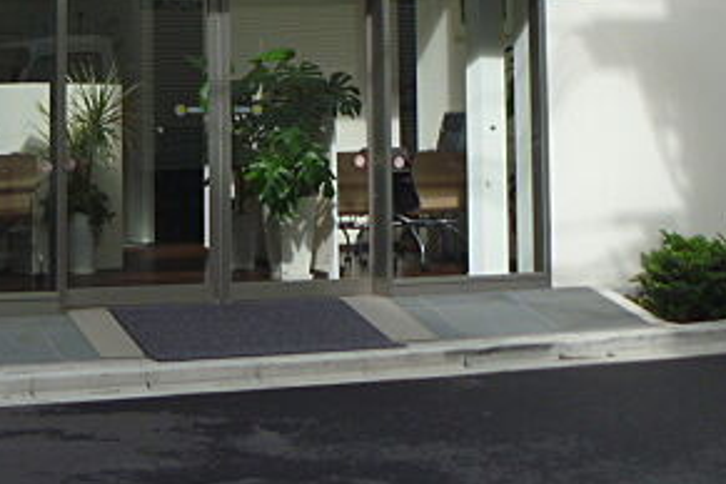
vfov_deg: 16.5
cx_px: 20
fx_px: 1613
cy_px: -67
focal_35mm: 80
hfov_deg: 24.3
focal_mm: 6.3
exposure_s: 1/200
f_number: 4.5
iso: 80
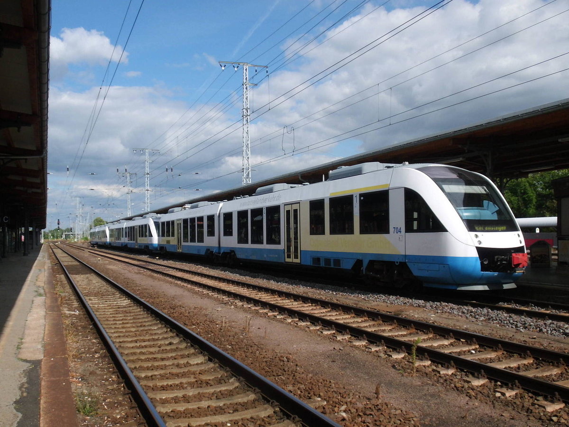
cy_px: 214
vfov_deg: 41.8
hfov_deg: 54.0
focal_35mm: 34
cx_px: 284
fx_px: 559
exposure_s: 1/224
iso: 100
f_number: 9.6
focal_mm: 6.2
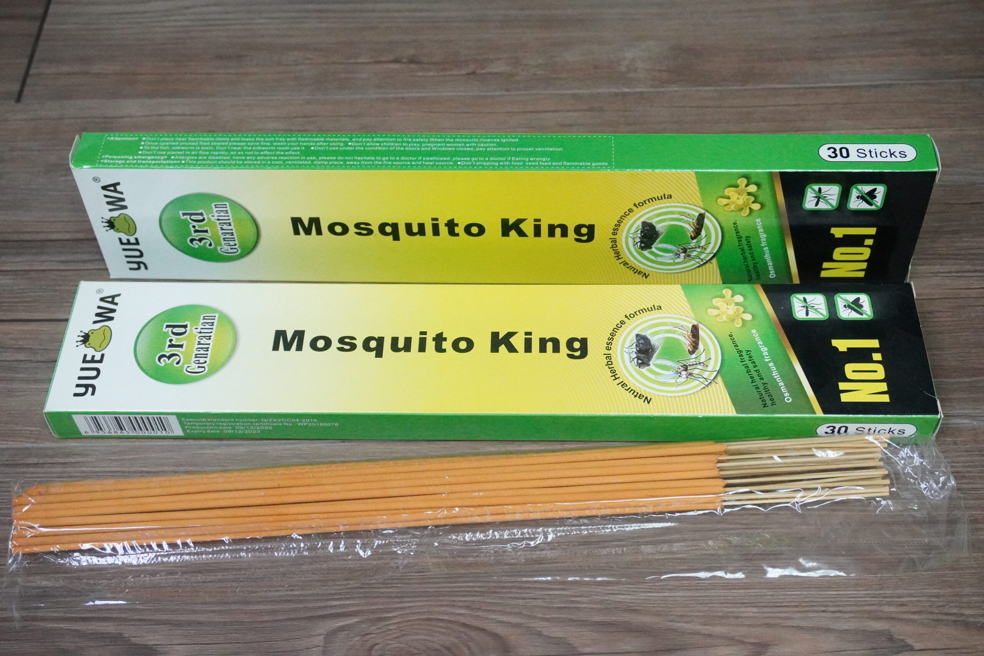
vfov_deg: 28.9
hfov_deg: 42.3
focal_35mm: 46
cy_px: 328
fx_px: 1271
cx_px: 492
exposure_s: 1/250
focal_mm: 31
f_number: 6.3
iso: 10000
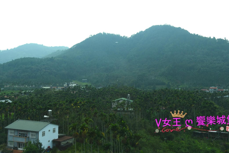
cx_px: 107
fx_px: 235
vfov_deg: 35.9
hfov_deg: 51.8
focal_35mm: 37
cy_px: 65
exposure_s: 1/500
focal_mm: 32
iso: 100
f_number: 4
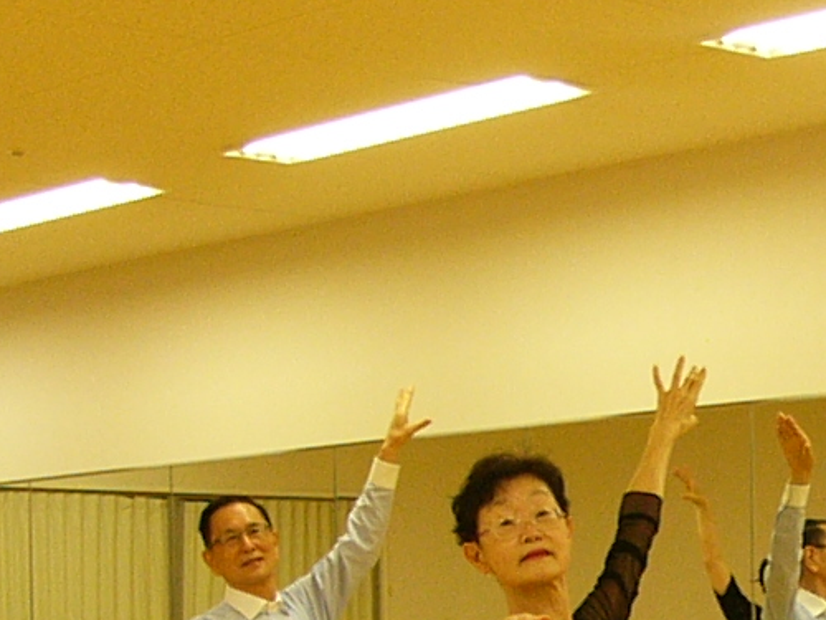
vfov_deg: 12.9
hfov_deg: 17.3
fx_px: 2673
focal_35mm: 112
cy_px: 747
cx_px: 740
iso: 100
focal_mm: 4.6
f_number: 2.8
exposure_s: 1/60
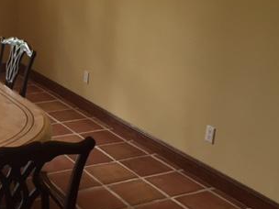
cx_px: 35
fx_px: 492
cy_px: 95
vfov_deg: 24.0
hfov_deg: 30.5
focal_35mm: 61
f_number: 2.2
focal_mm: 4.15
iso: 40
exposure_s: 1/30
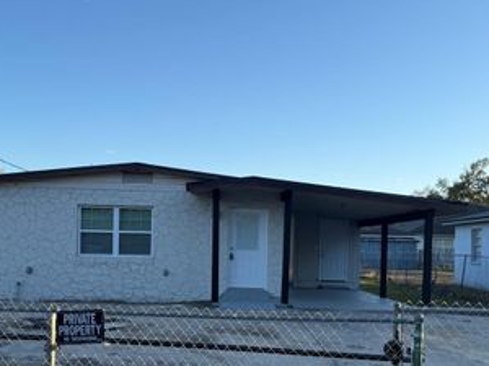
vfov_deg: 35.6
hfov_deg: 46.7
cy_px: 245
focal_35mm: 40
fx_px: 565
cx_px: 214
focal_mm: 6.76
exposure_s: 1/2000
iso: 80
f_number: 1.78
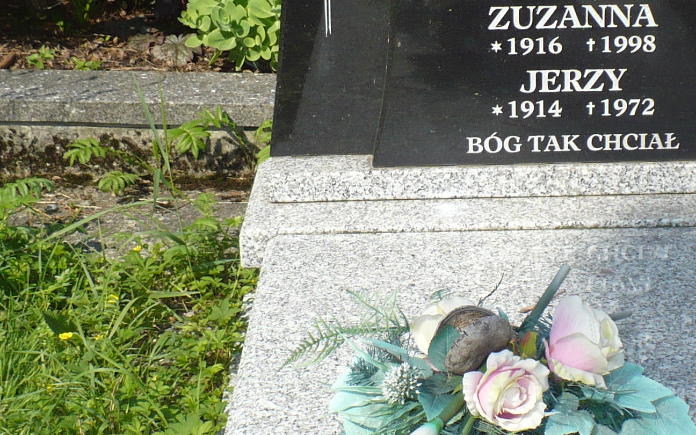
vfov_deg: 14.0
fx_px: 1764
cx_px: 506
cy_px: 287
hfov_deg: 22.2
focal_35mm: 93
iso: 100
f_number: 2.8
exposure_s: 1/1000
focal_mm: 6.1
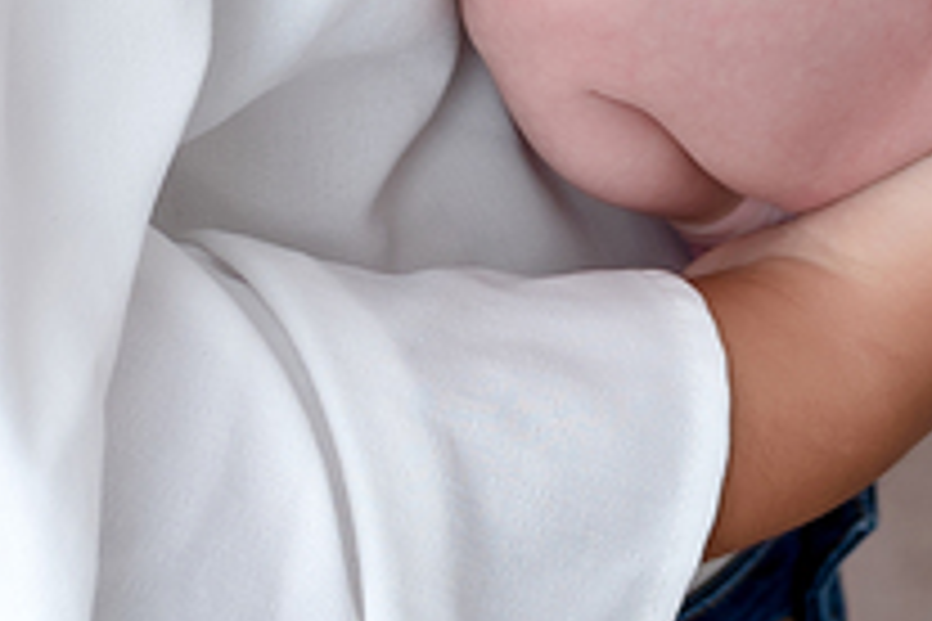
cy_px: -961
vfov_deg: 6.4
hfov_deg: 10.1
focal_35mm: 203
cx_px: 729
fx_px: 5255
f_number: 3.5
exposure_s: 1/160
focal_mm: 35
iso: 100
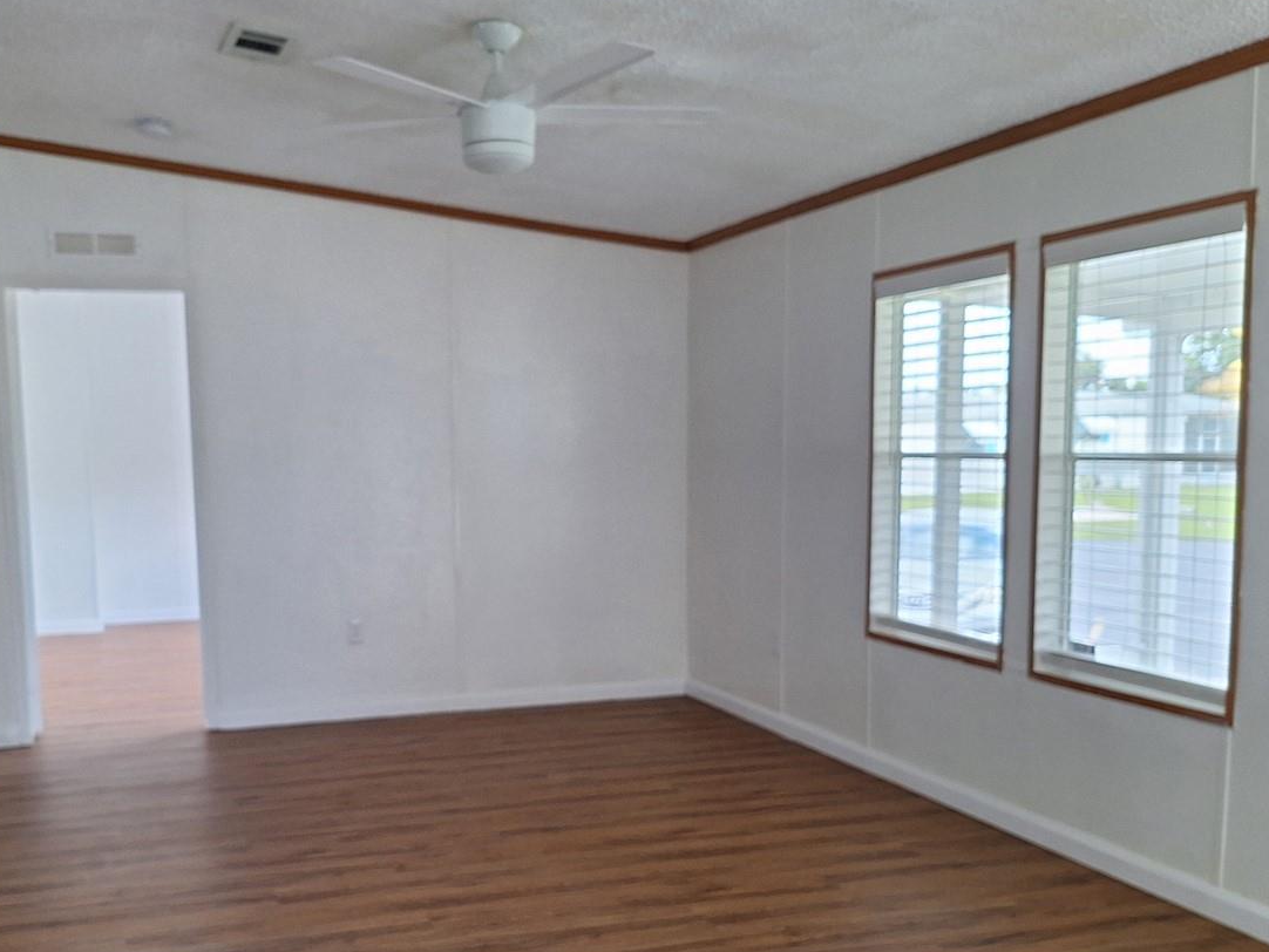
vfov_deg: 41.6
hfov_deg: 53.6
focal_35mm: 34
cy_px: 578
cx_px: 509
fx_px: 1247
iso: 80
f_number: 1.8
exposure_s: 1/40
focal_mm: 5.54
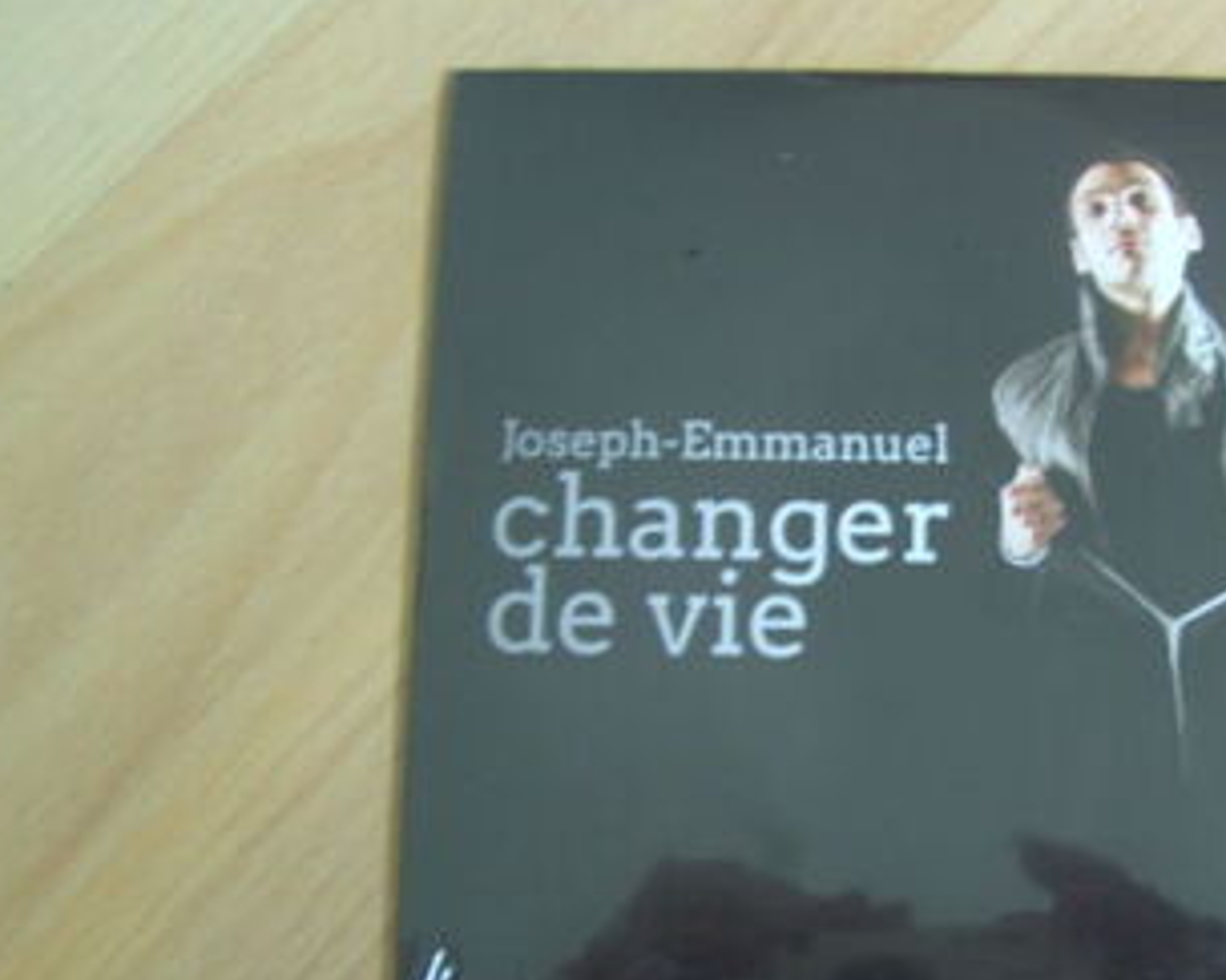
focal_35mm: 57
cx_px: 915
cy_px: 589
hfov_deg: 32.4
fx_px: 2068
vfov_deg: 26.6
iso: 100
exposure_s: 1/1.47
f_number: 2.8
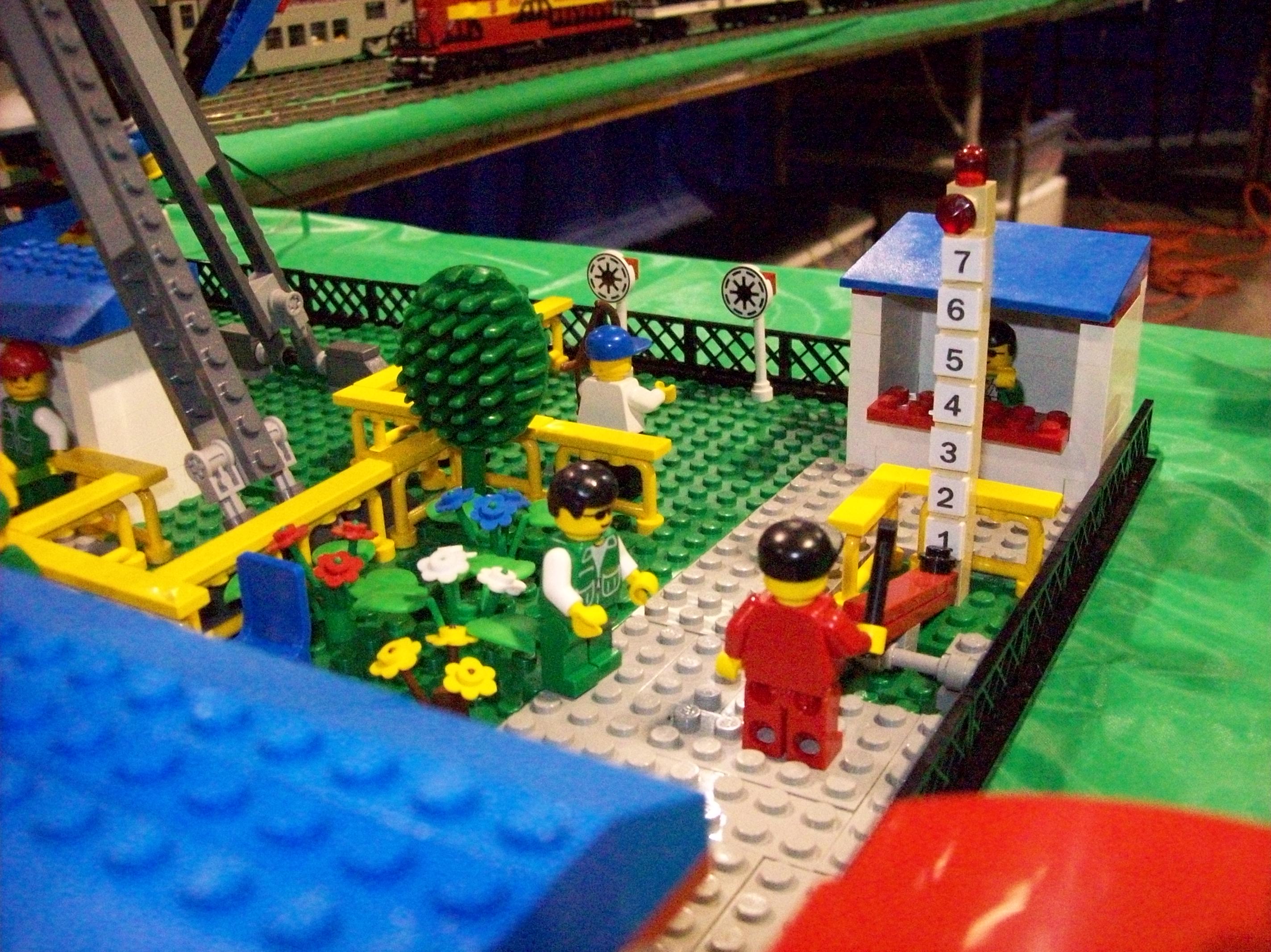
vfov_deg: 39.6
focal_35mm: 36
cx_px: 636
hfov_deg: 51.4
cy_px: 476
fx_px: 1321
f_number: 2.7
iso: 800
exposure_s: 1/128
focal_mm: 6
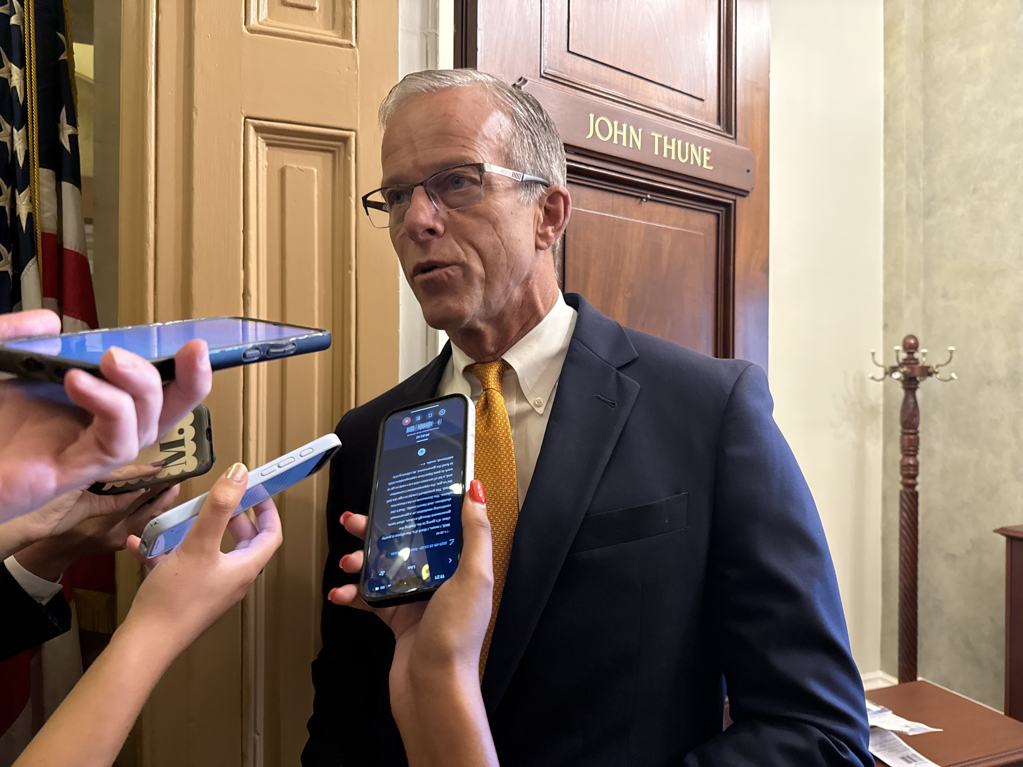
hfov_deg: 71.6
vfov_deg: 56.8
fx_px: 709
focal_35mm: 24
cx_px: 512
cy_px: 384
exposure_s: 1/60
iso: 500
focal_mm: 6.76
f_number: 1.78
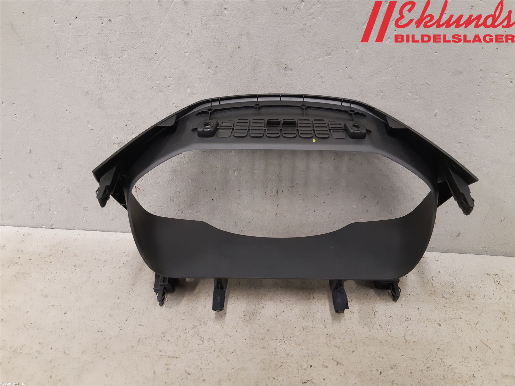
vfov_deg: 53.1
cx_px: 258
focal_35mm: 26
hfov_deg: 67.3
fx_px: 387
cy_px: 193
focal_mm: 3.93
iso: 250
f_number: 1.7
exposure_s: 1/50
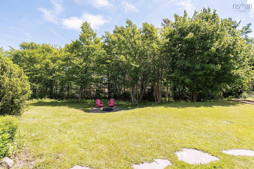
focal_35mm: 15
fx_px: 106
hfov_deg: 100.4
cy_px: 84
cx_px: 127
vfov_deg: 77.3
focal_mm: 10
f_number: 5.6
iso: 400
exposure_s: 1/1000
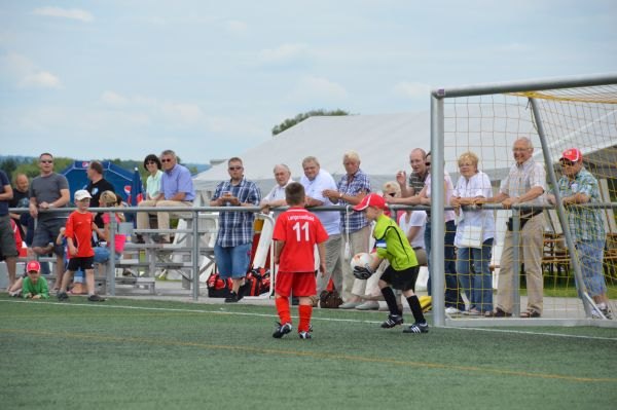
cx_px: 308
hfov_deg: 11.4
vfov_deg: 7.6
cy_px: 205
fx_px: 3082
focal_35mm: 180
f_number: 5.3
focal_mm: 120
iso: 400
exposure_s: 1/1250
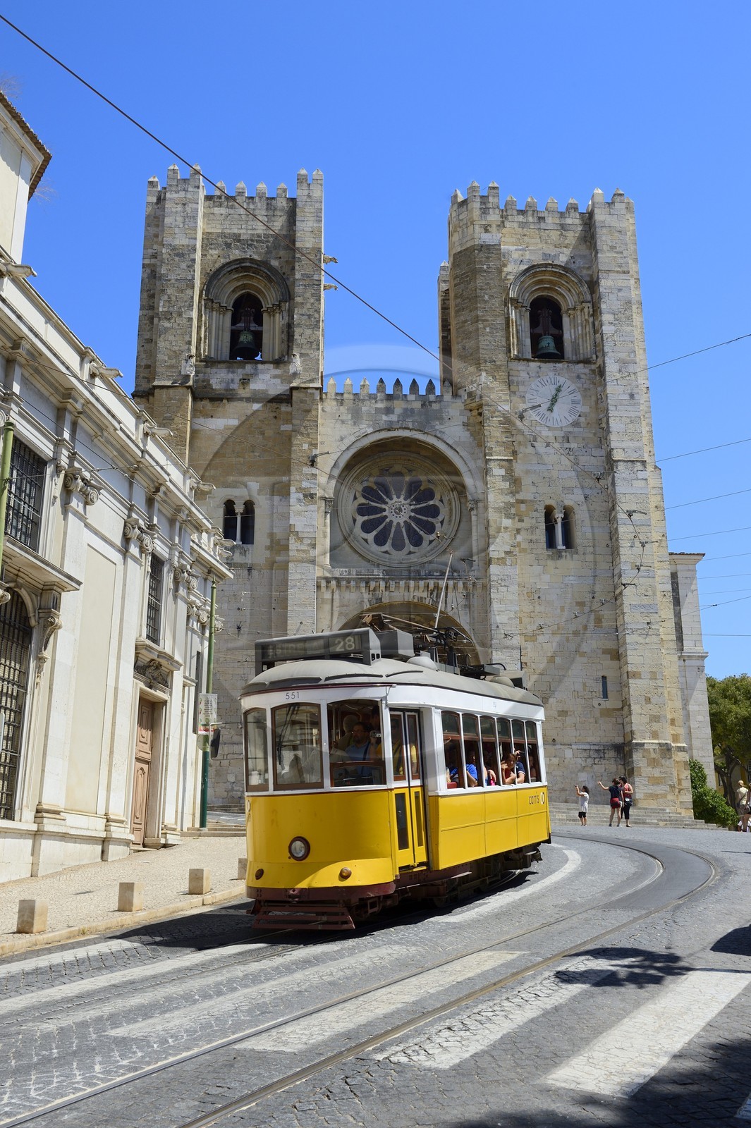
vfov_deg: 55.8
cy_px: 564
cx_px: 376
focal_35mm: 34
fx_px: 1065
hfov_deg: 38.8
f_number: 13
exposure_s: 1/250
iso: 200
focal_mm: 34
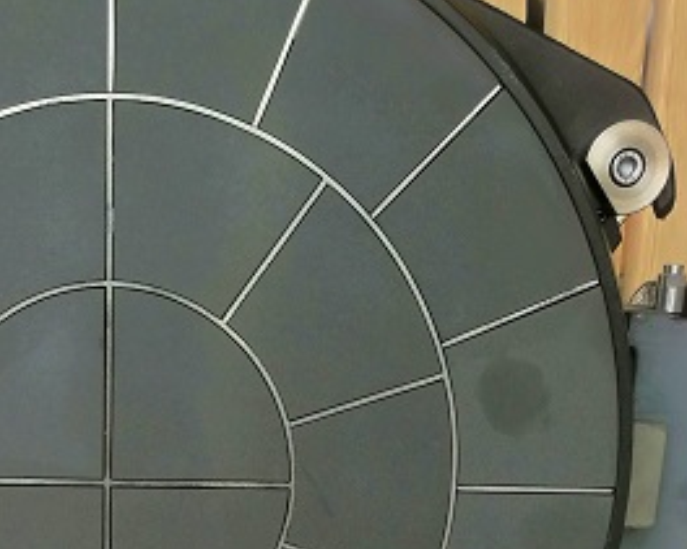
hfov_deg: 23.4
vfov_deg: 16.4
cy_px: 955
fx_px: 1626
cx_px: 109
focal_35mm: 80
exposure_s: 1/189
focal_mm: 4.5
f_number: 2.2
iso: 50
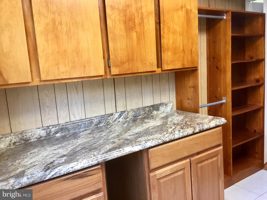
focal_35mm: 31
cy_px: 100
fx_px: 239
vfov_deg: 45.4
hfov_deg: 58.4
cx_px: 134
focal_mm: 3.3
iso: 80
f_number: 2.4
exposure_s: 1/30
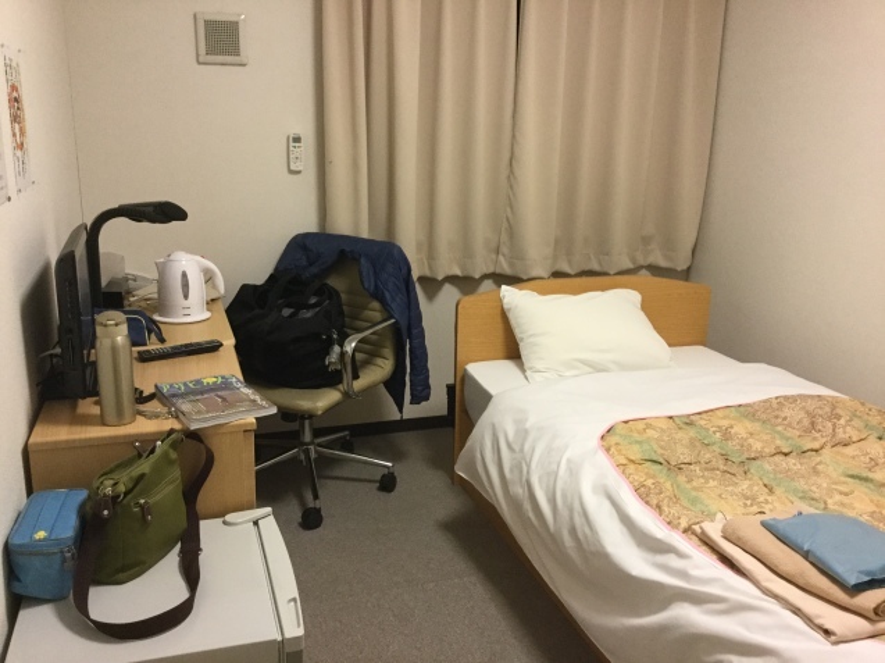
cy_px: 332
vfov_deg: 45.4
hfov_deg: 58.4
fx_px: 792
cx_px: 442
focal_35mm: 31
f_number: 2.4
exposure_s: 1/30
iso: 125
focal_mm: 3.3
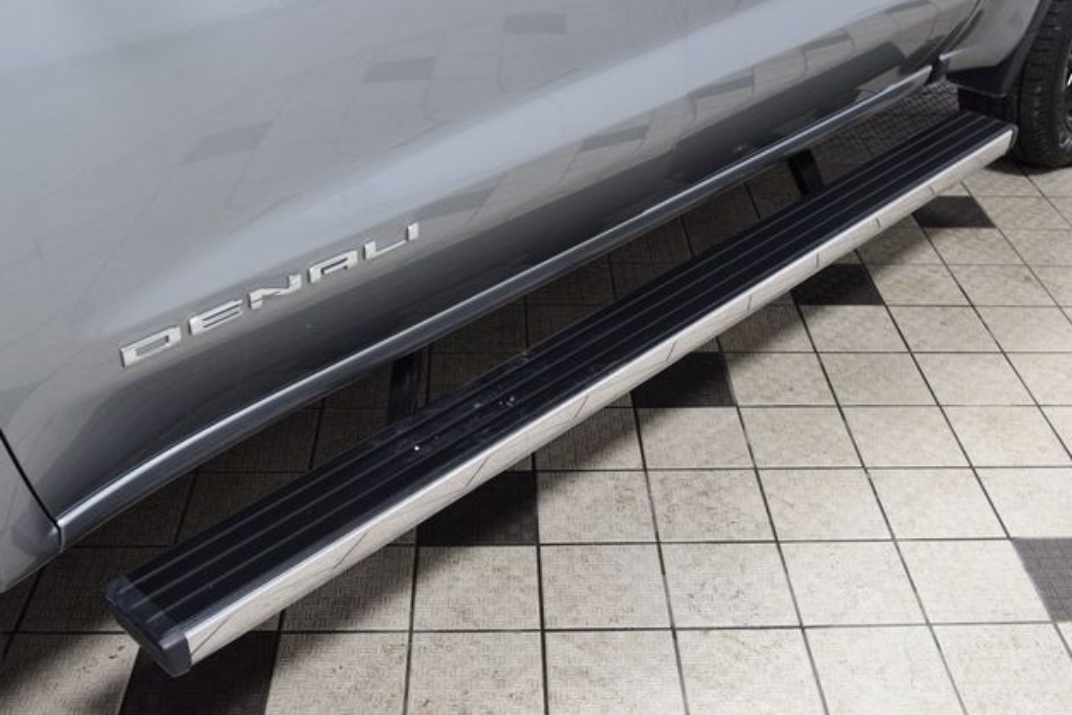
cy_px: 361
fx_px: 1281
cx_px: 539
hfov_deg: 45.4
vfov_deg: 31.2
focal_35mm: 43
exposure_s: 1/15
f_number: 6.3
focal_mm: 28
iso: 1000
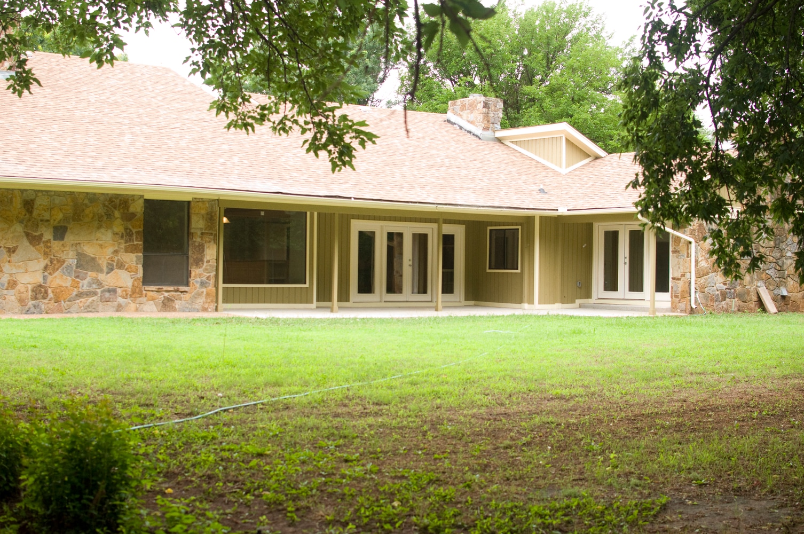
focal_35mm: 52
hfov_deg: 37.9
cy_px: 267
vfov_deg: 25.7
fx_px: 1171
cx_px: 402
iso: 1250
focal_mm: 35
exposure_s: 1/400
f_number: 3.5
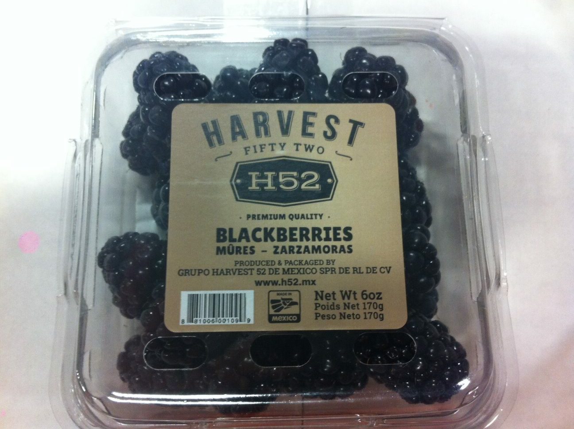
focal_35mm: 35
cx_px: 287
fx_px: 580
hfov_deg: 52.7
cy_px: 214
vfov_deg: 40.6
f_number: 2.8
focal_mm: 3.85
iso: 200
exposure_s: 1/15
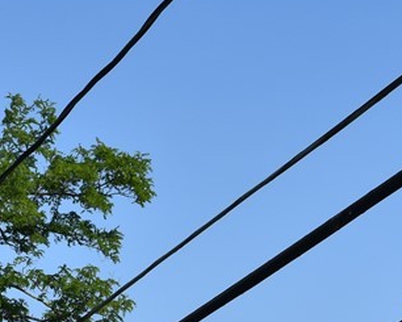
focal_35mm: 140
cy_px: 396
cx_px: -242
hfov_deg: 12.9
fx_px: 1666
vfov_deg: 10.8
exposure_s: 1/400
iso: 200
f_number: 10
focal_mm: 28
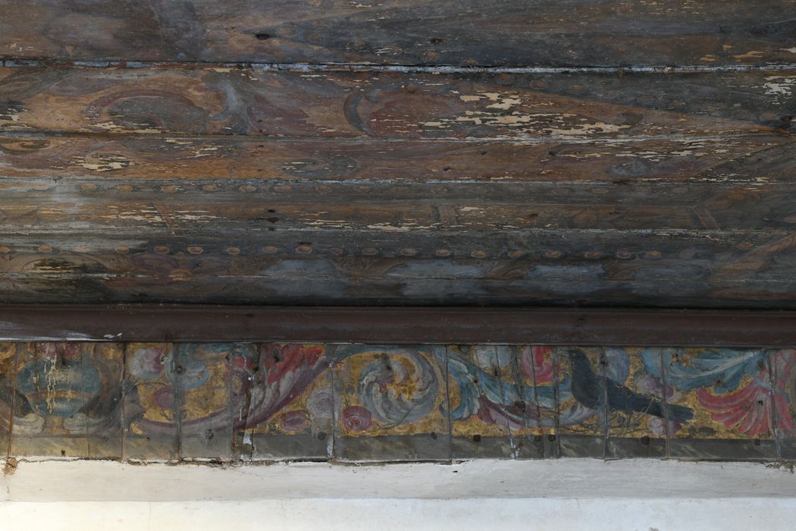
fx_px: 1879
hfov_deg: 23.9
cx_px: 398
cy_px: 266
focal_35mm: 85
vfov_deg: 16.1
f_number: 11
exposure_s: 10
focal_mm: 85
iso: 64
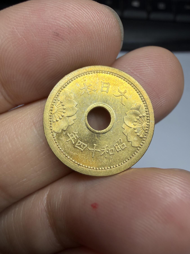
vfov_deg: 67.3
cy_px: 127
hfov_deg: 53.1
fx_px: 190
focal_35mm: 26
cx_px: 95
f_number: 2.2
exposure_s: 1/178
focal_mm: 2.22
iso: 40
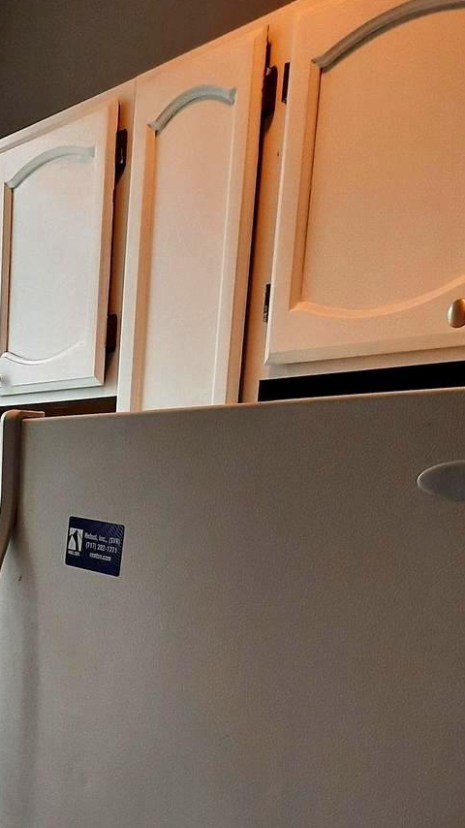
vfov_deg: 39.5
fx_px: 1075
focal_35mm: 49
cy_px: 722
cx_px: -25
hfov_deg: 23.2
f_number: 2
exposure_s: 1/60
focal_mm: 4.6
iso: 80
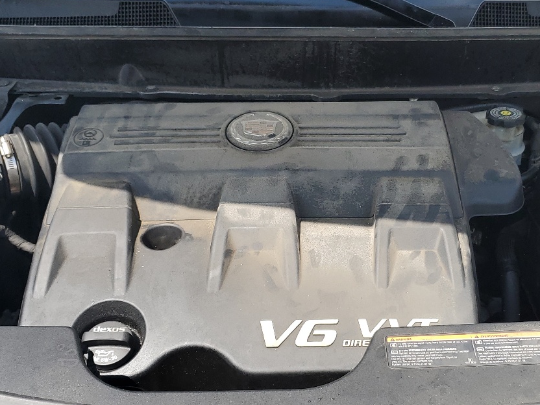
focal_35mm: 50
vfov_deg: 29.0
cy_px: 240
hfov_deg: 37.8
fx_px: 780
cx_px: 352
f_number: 1.5
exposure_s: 1/1429
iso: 50
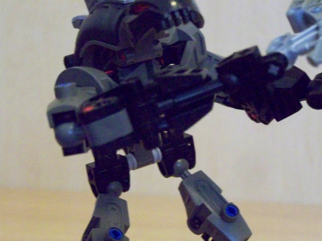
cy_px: 120
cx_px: 161
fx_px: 986
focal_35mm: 106
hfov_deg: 18.5
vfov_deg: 14.0
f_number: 3.2
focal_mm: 17.5
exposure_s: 1/30
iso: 1600
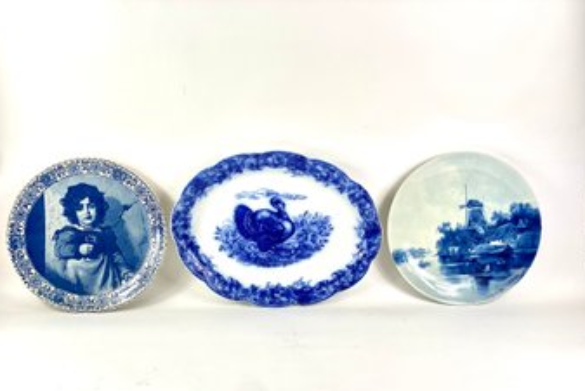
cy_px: 222
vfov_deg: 24.6
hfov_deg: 36.2
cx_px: 291
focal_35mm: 55
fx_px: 894
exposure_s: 1/176
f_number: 2
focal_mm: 6
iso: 20
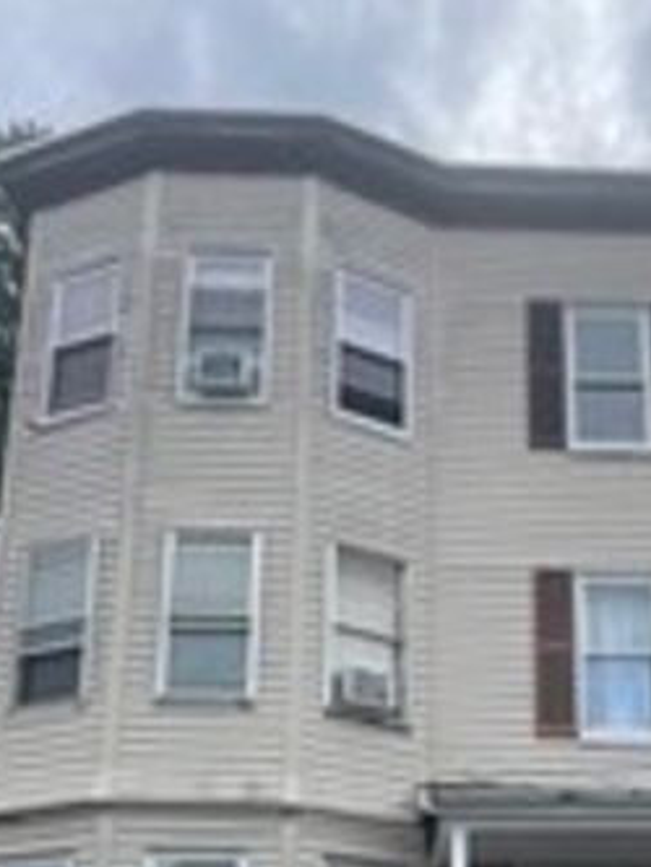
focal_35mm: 52
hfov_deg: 27.9
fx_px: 1303
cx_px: 409
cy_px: 801
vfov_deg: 34.5
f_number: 1.6
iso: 32
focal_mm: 4.2
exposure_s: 1/2053
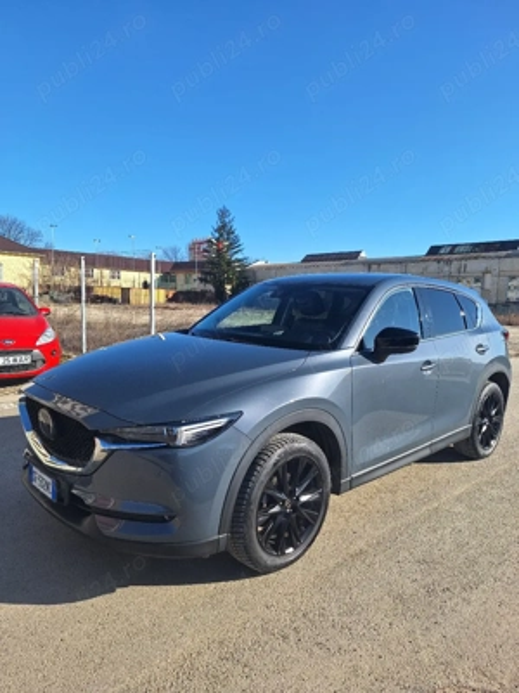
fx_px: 460
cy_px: 346
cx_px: 260
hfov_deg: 58.9
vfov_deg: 73.9
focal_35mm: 23
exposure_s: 1/2000
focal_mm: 5.54
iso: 40
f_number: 1.8
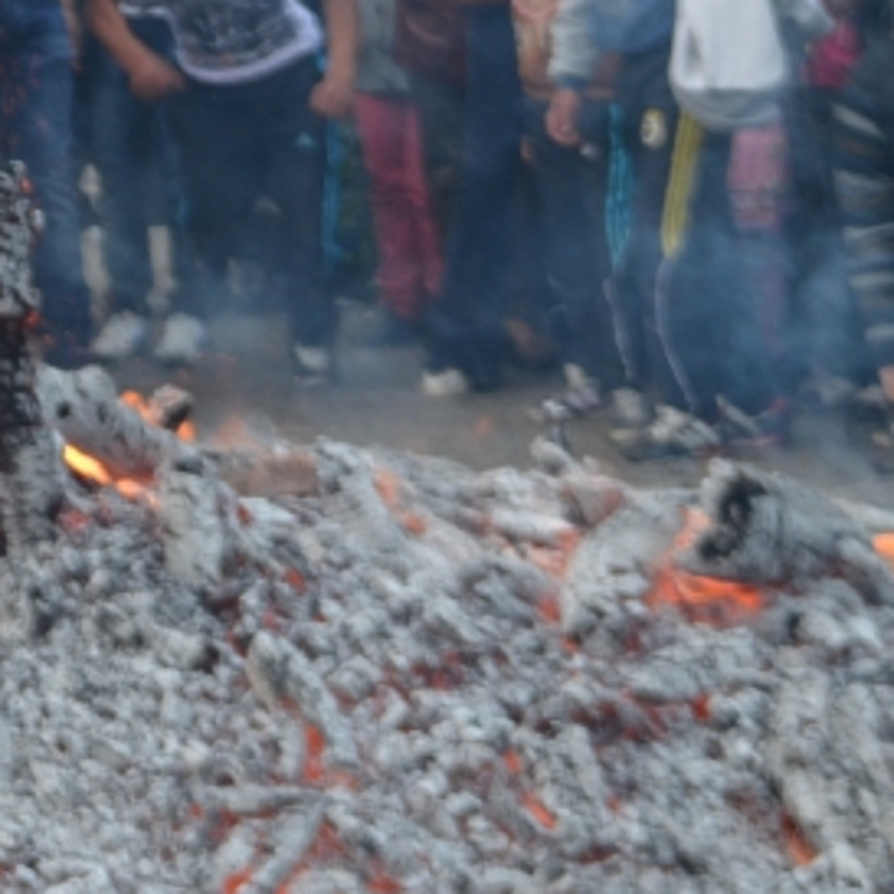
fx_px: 5026
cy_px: -134
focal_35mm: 172
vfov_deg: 10.0
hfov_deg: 9.8
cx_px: -580
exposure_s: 1/125
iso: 400
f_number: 5.3
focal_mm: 36
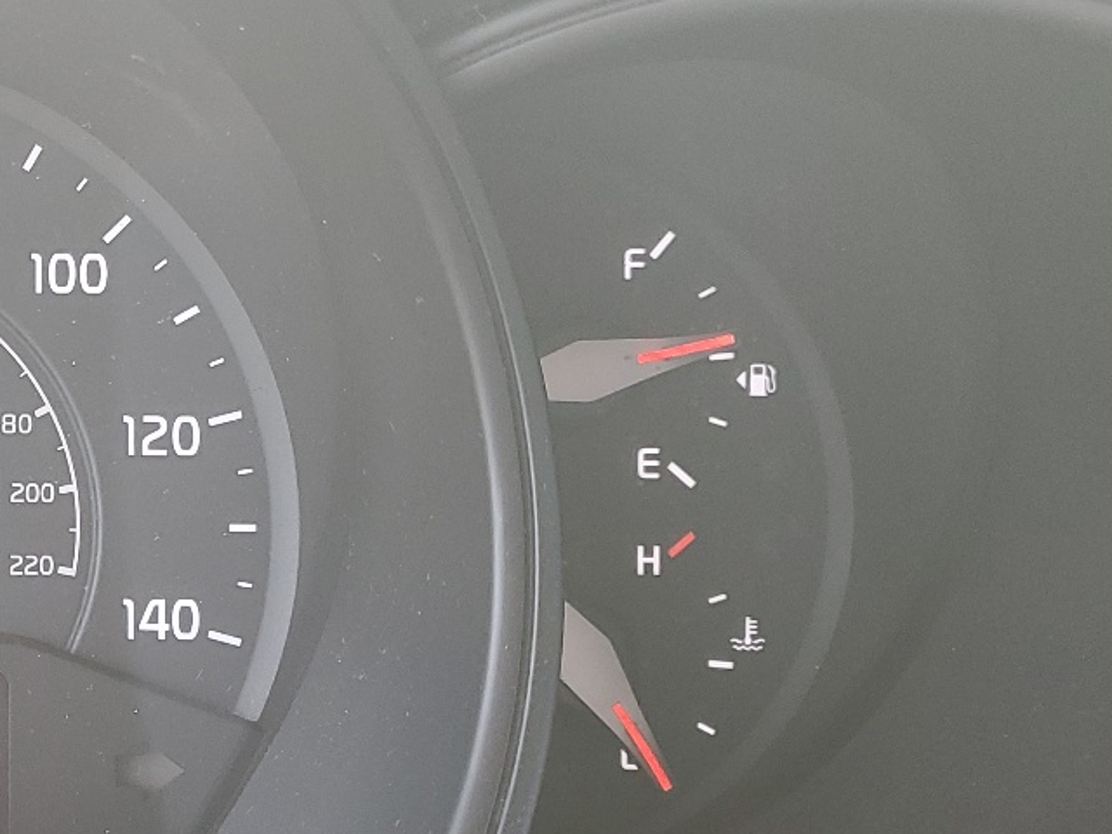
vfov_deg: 22.6
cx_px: -155
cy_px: 427
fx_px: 2088
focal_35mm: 65
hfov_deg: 27.0
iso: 55
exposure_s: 1/60.2
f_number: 1.5
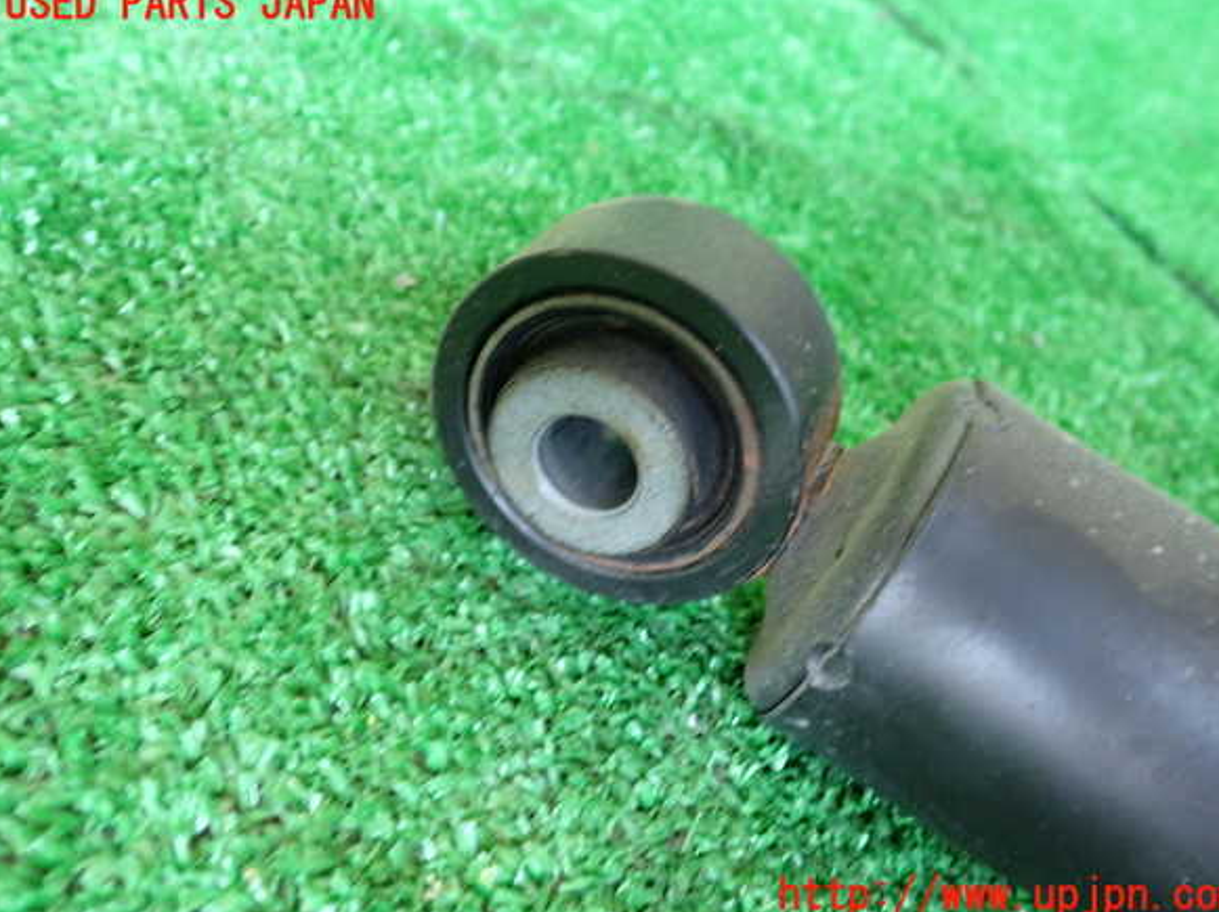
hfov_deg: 58.4
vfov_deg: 45.4
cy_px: 451
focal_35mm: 31
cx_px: 623
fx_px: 1091
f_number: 2.3
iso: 500
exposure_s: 1/30
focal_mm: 5.4
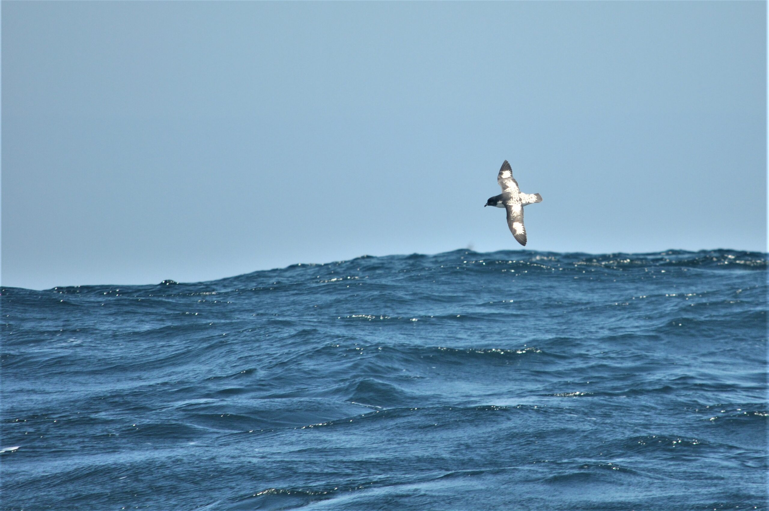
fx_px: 9600
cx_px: 384
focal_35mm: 450
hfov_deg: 4.6
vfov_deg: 3.0
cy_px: 256
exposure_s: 1/1600
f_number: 6.3
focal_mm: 300
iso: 400
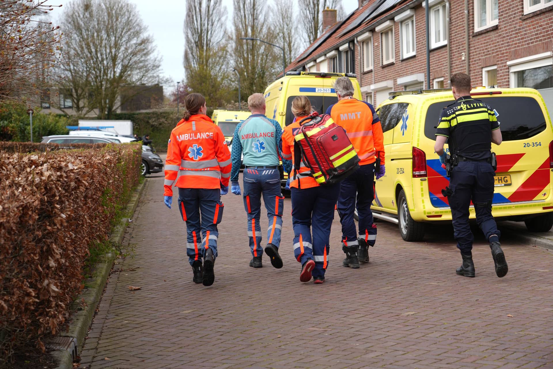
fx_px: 998
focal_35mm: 65
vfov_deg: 20.9
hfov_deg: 31.0
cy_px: 184
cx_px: 276
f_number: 5
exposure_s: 1/200
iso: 64
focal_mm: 65
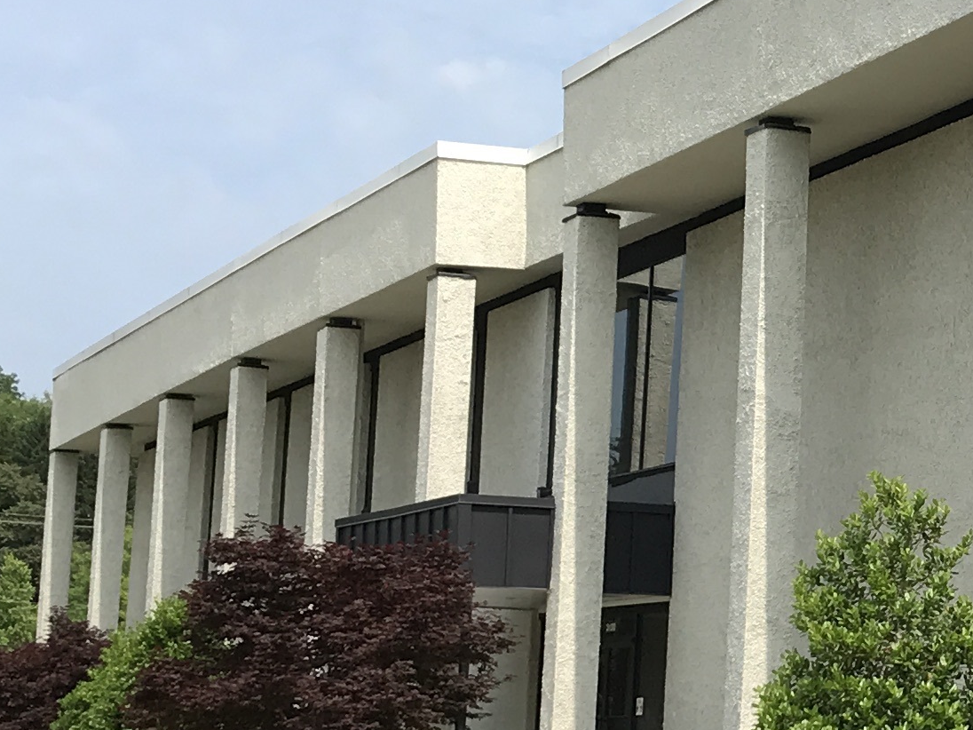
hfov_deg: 18.3
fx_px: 2895
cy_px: 386
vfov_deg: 14.4
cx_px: 1098
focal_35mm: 103
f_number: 1.8
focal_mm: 3.99
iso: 20
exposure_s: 1/1773
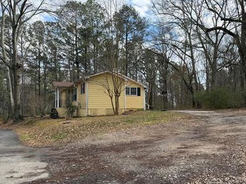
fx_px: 227
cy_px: 105
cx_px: 159
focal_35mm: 32
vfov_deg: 44.0
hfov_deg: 55.9
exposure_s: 1/1618
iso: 100
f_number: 1.78
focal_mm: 6.76
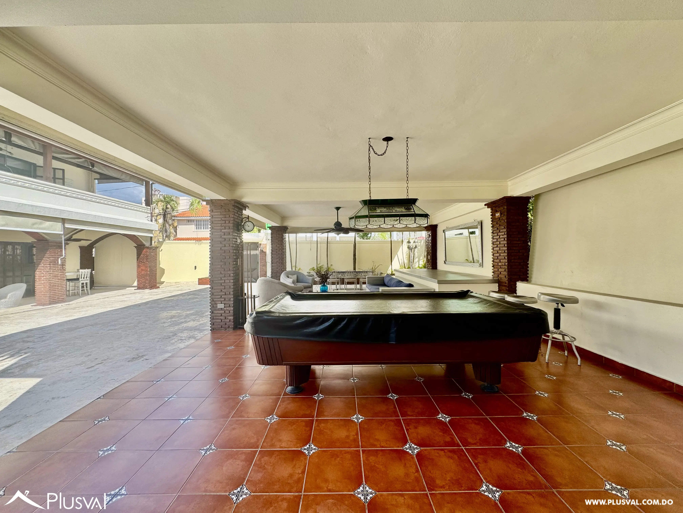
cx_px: 342
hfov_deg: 102.1
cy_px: 256
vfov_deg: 85.7
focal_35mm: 14
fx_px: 276
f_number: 2.2
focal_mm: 2.22
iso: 40
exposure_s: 1/416
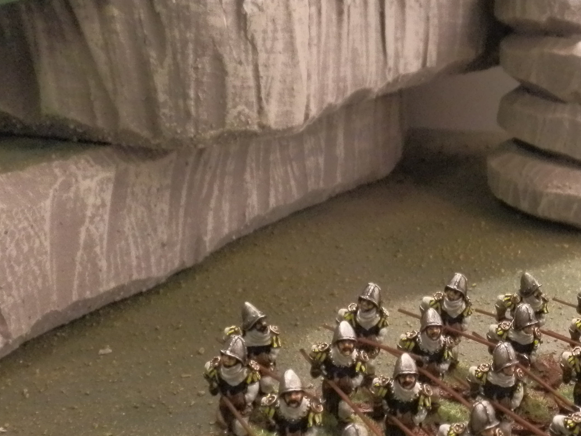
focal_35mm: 58
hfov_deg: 31.7
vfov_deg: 24.7
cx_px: 516
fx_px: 974
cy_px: 362
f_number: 3.1
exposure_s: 1/50
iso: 400
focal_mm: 5
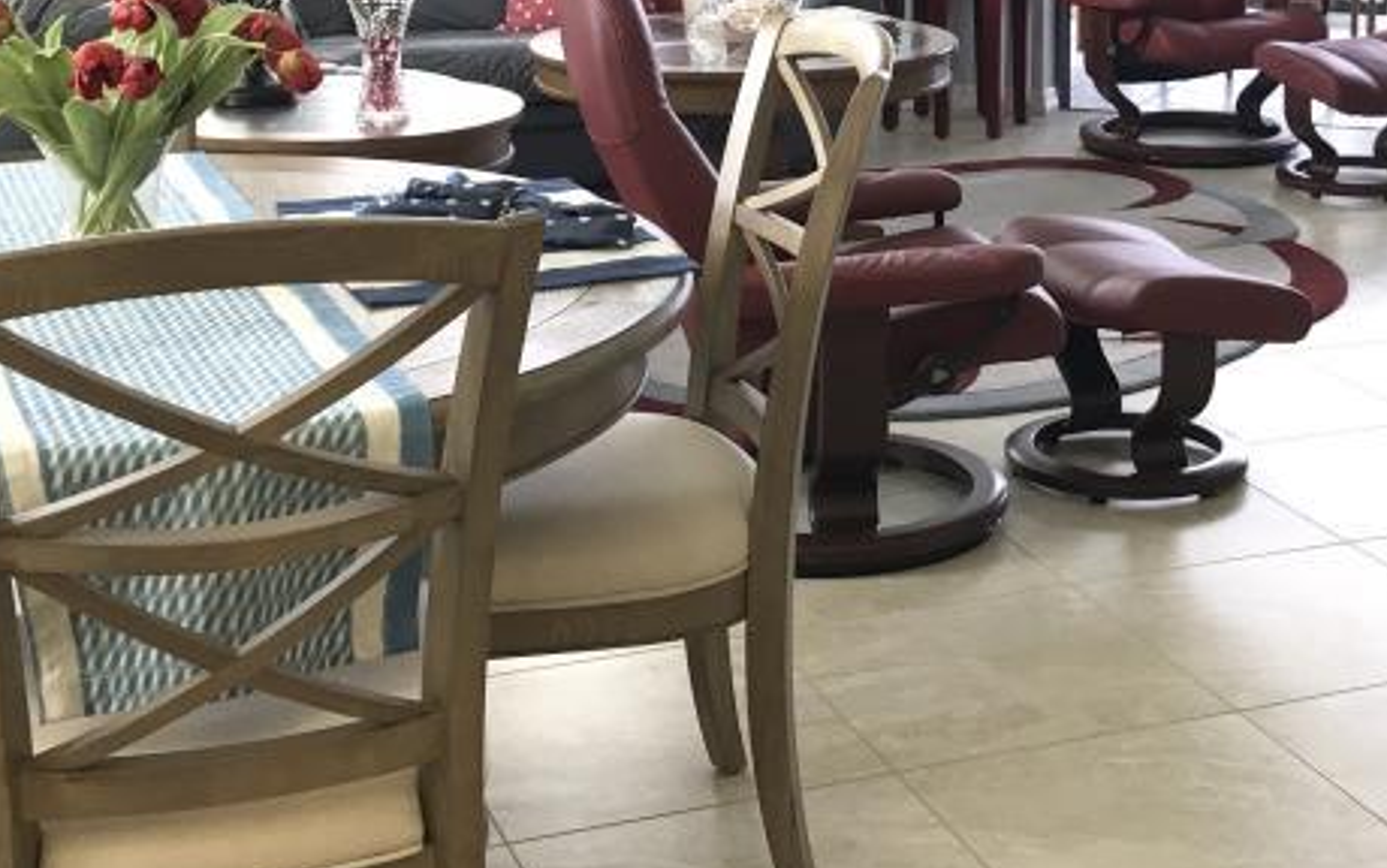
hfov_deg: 30.7
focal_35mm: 66
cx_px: 977
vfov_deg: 19.4
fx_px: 2496
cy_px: 87
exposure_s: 1/30
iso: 32
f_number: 1.8
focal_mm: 3.99
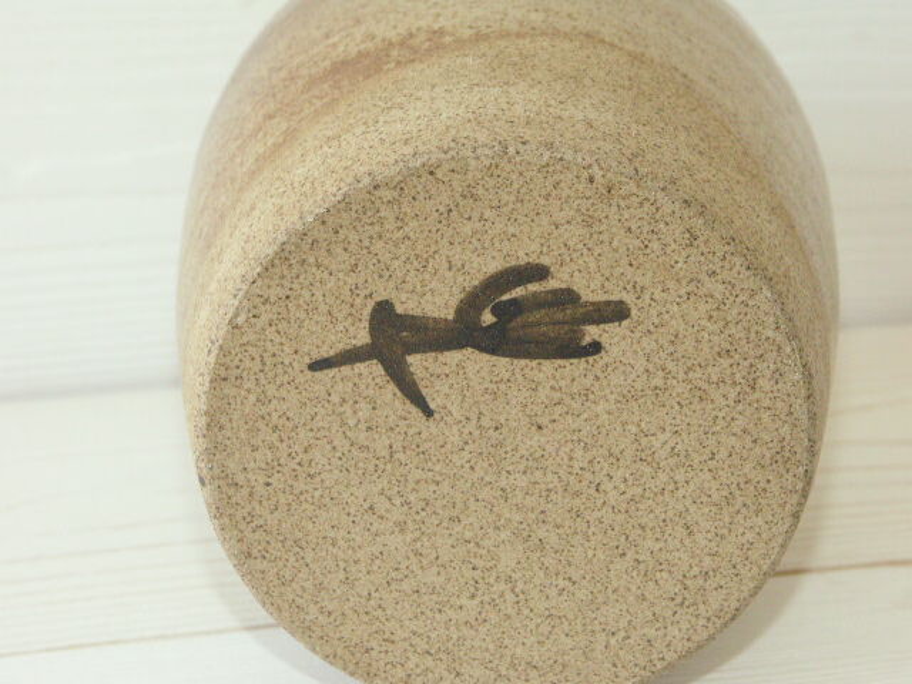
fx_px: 3083
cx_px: 456
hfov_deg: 16.8
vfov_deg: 12.7
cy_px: 342
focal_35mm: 117
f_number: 5
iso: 200
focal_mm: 28.98
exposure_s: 1/160
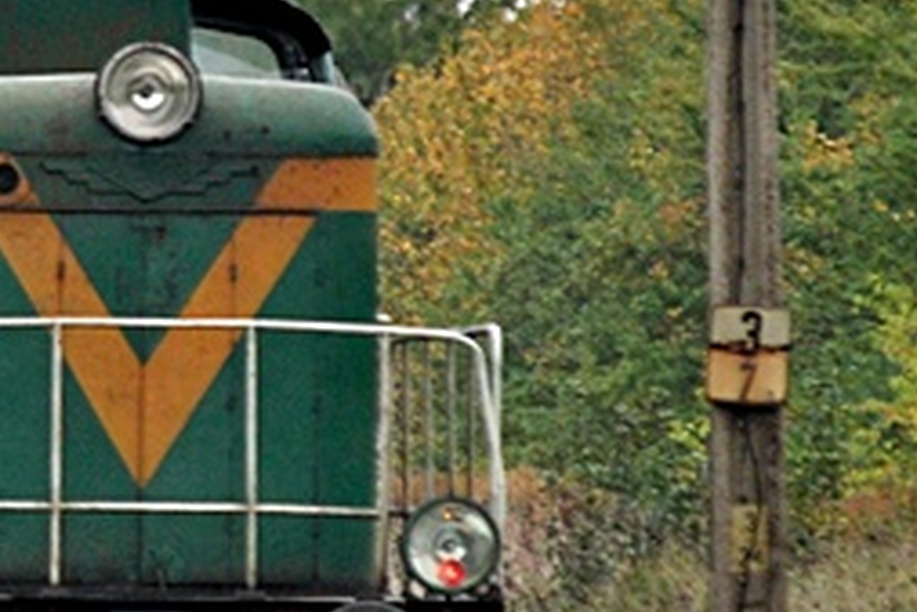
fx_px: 21739
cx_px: -297
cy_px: 101
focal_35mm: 853
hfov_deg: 2.4
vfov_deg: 1.6
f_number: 5.3
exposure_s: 1/200
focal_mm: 160
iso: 200
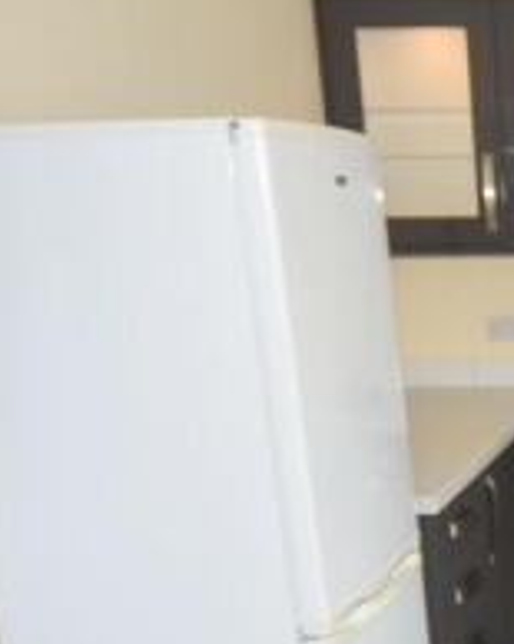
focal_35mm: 57
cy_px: 536
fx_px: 1085
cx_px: 758
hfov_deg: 22.3
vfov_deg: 32.0
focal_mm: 12
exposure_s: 1/125
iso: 640
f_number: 5.6
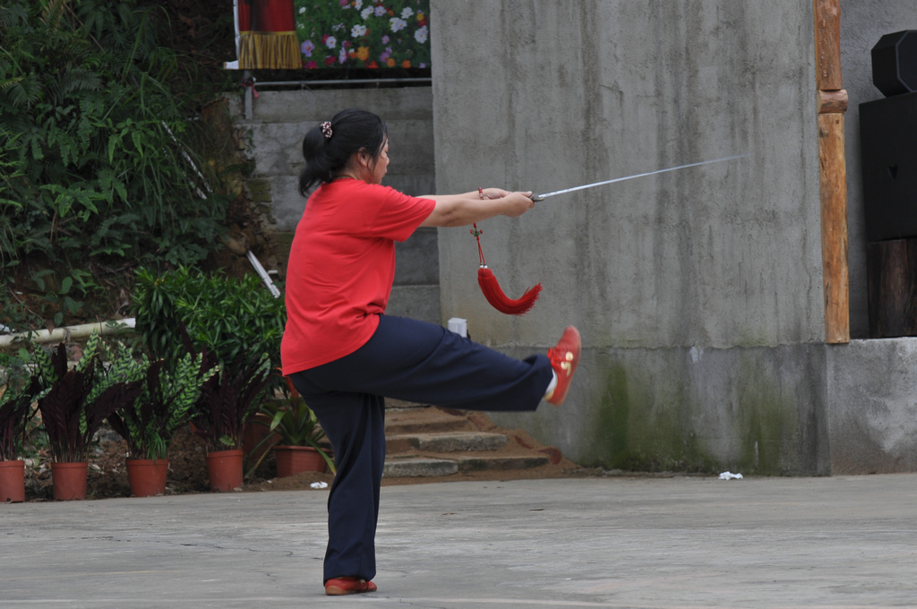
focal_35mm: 210
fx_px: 5342
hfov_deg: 9.8
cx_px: 458
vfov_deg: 6.5
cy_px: 304
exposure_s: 1/80
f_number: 5.6
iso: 200
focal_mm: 140
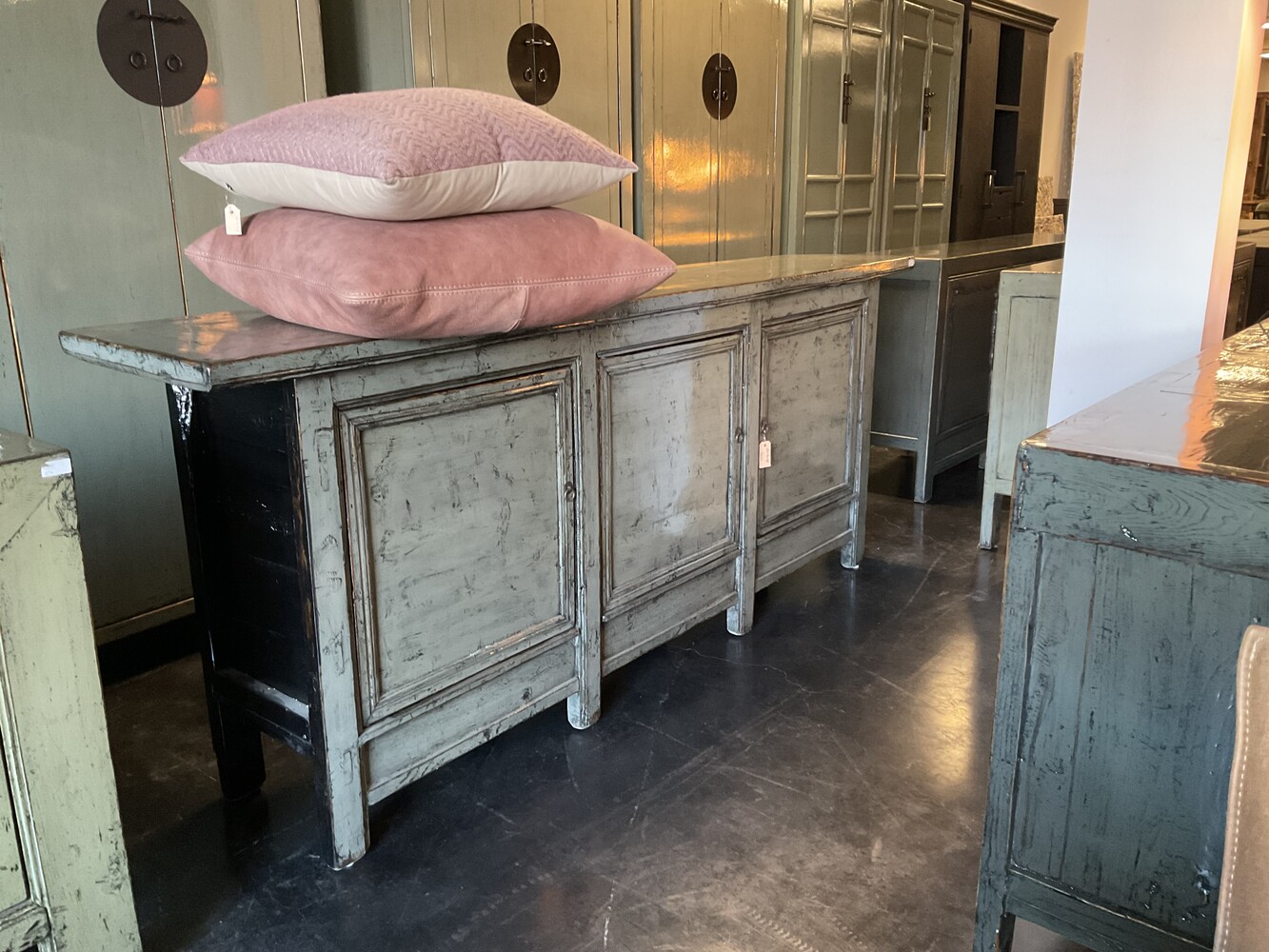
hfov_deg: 61.7
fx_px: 1063
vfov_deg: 48.2
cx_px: 634
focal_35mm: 29
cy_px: 476
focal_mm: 3
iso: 320
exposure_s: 1/33
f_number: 1.8
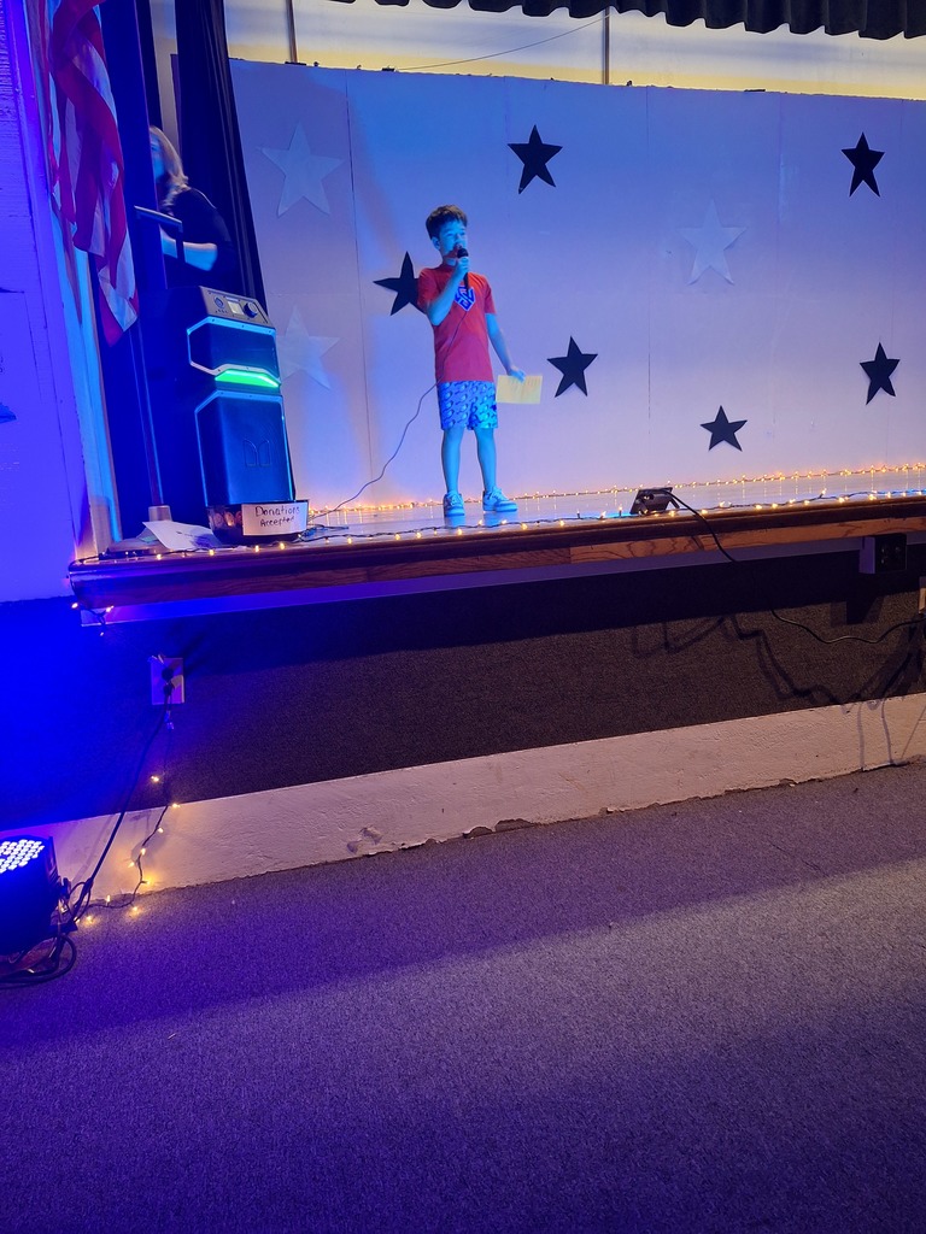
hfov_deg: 58.9
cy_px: 617
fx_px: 820
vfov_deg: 73.9
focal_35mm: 23
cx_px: 463
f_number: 1.8
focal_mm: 5.54
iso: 250
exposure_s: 1/24
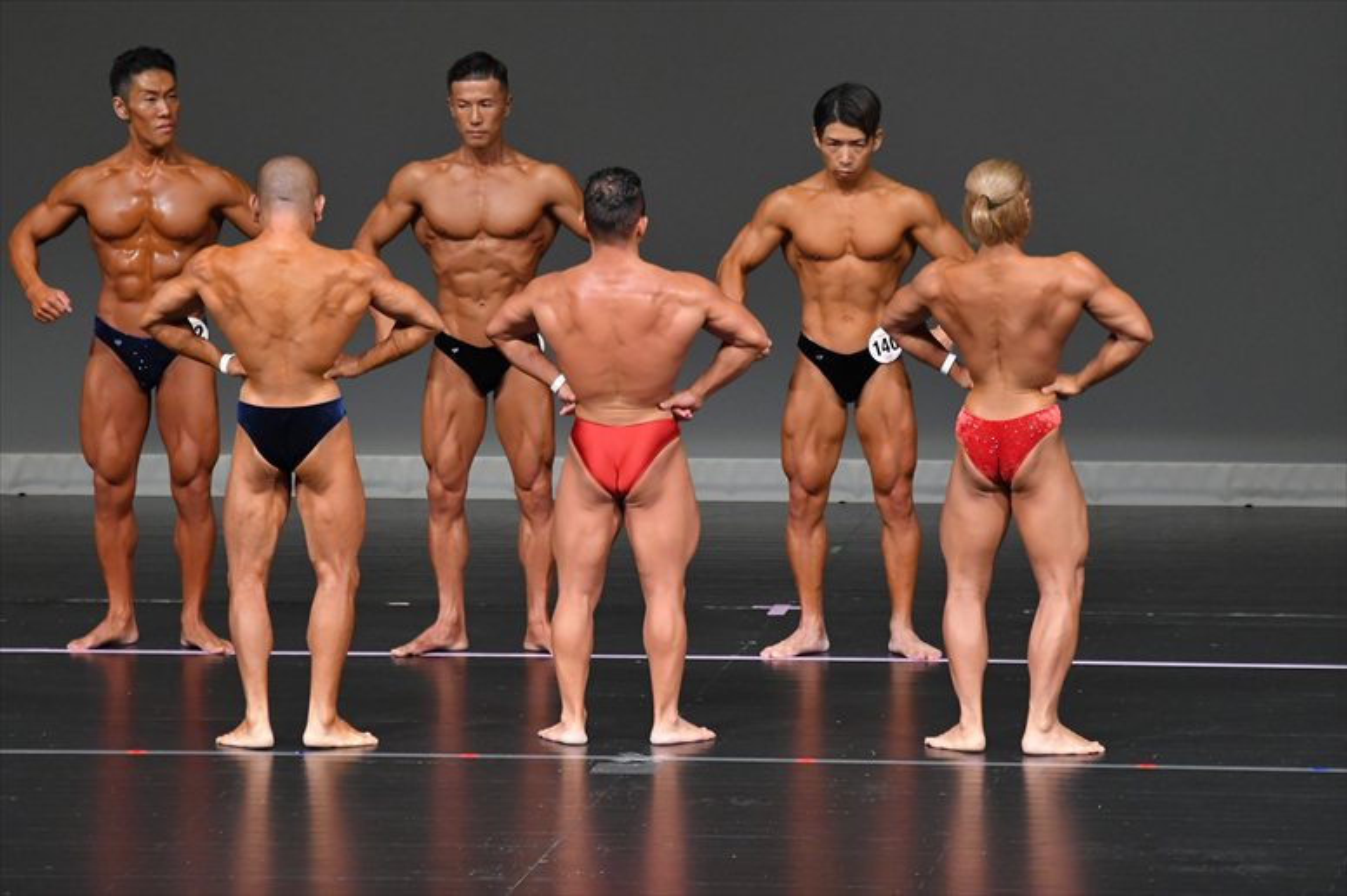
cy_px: 448
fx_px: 11220
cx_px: 674
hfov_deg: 6.9
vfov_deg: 4.6
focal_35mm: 300
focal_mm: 200
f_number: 5.6
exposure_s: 1/400
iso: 4000
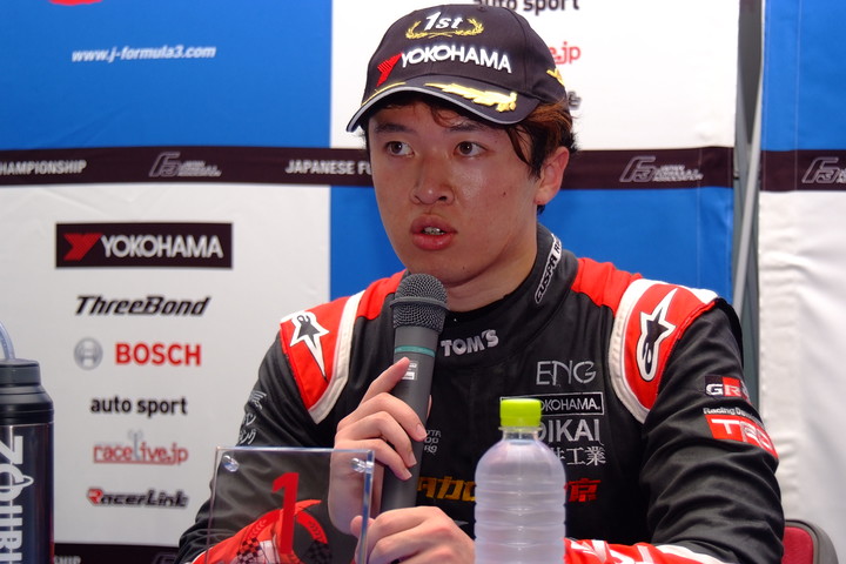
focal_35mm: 105
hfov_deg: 19.5
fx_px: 2467
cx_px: 423
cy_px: 282
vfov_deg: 13.0
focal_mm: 70
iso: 400
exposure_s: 1/250
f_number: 5
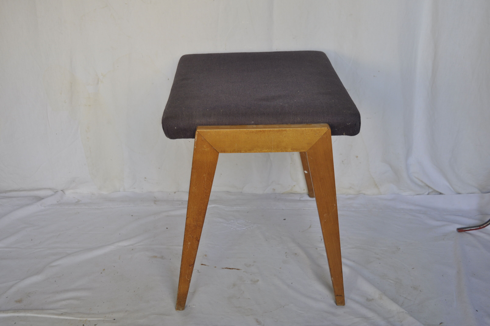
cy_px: 163
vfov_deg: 34.1
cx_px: 245
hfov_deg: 49.6
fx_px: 530
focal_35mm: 39
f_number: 3.8
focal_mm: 26
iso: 360
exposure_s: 1/60
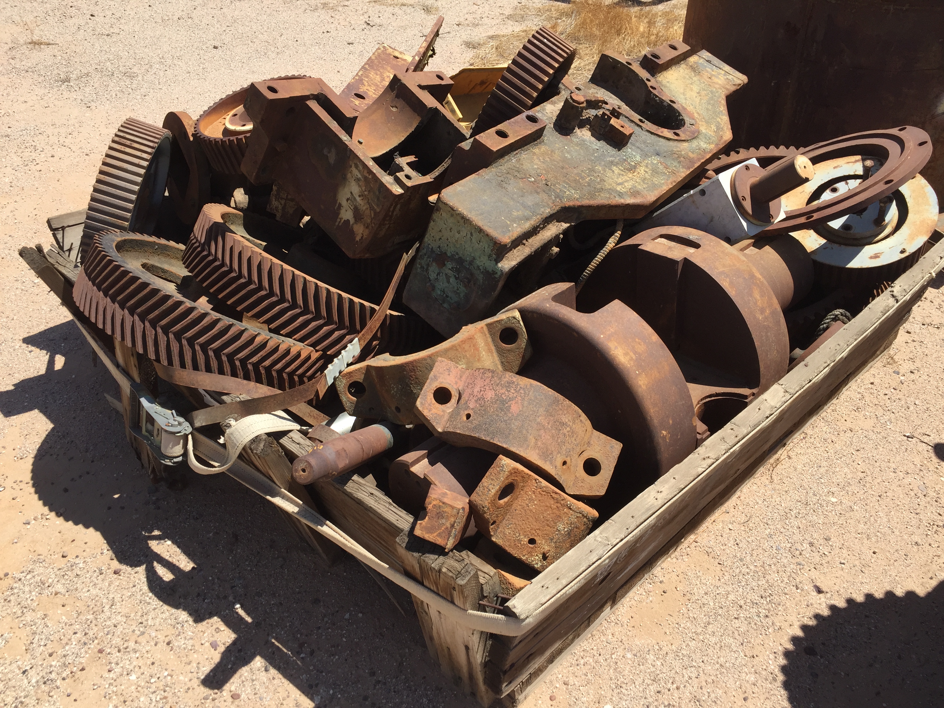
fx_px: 791
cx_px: 472
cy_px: 354
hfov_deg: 61.7
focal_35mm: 29
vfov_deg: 48.2
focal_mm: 4.15
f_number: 2.2
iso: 32
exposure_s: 1/1883
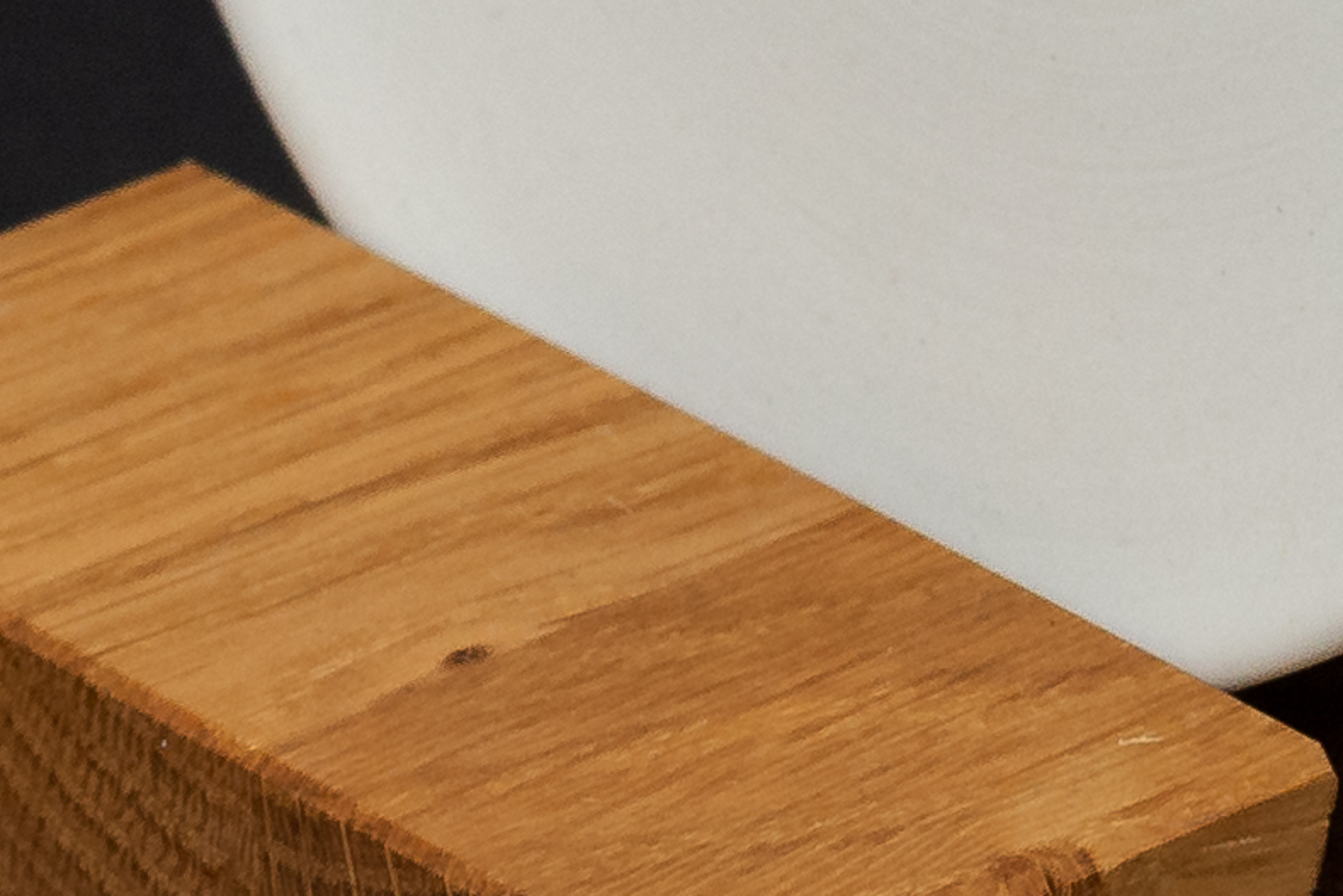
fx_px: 14215
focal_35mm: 381
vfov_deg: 3.6
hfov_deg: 5.3
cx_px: 2880
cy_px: -906
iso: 1600
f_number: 8
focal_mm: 50
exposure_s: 1/100
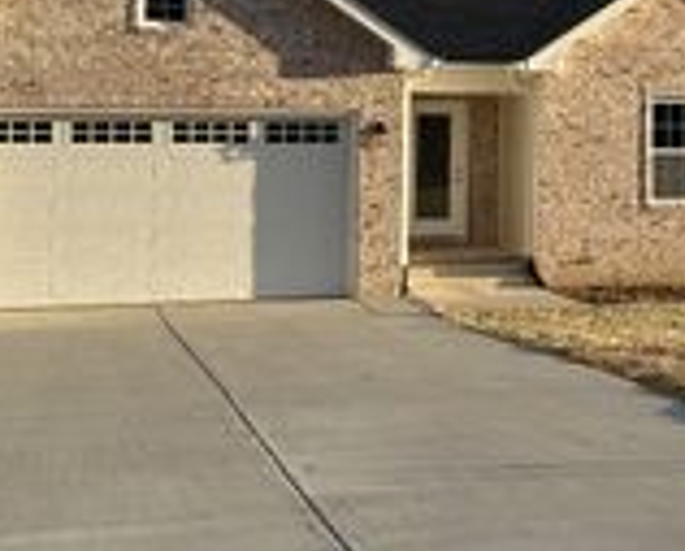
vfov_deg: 20.3
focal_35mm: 74
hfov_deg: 25.1
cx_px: 577
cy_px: 50
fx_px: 1503
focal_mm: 6.86
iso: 80
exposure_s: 1/2353
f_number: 1.78
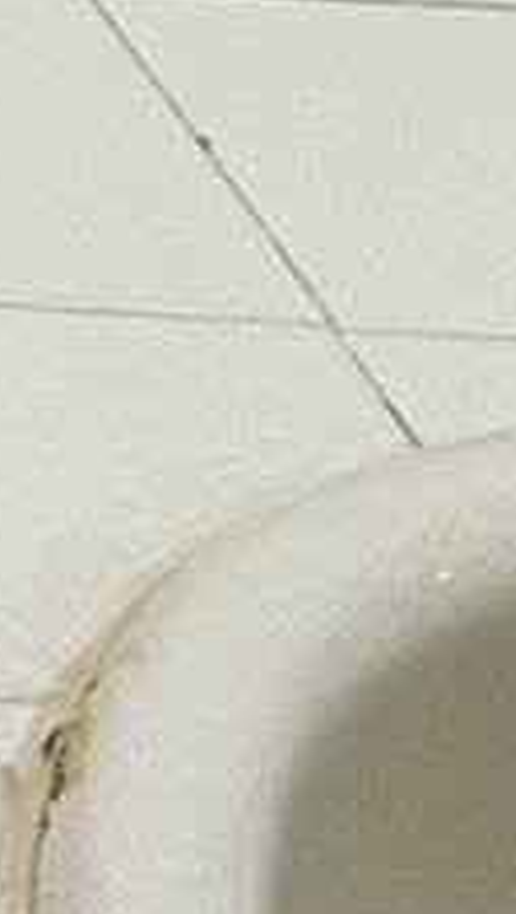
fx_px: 6017
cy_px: -1247
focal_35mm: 248
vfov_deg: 8.0
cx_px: -3283
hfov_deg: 3.6
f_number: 1.6
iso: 100
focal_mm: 5.1
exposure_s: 1/60
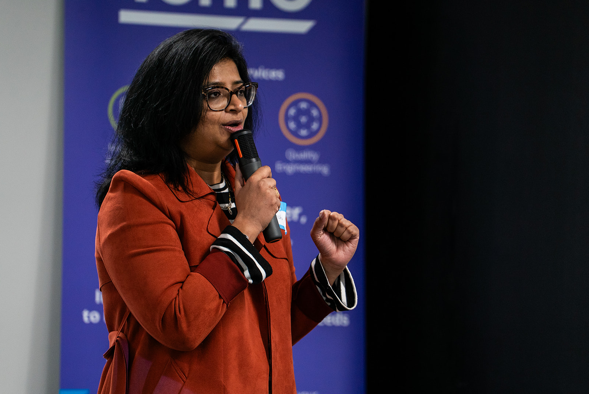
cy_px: 197
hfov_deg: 8.4
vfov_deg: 5.6
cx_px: 294
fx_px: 4011
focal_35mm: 245
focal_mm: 245
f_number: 5.6
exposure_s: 1/125
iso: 2000
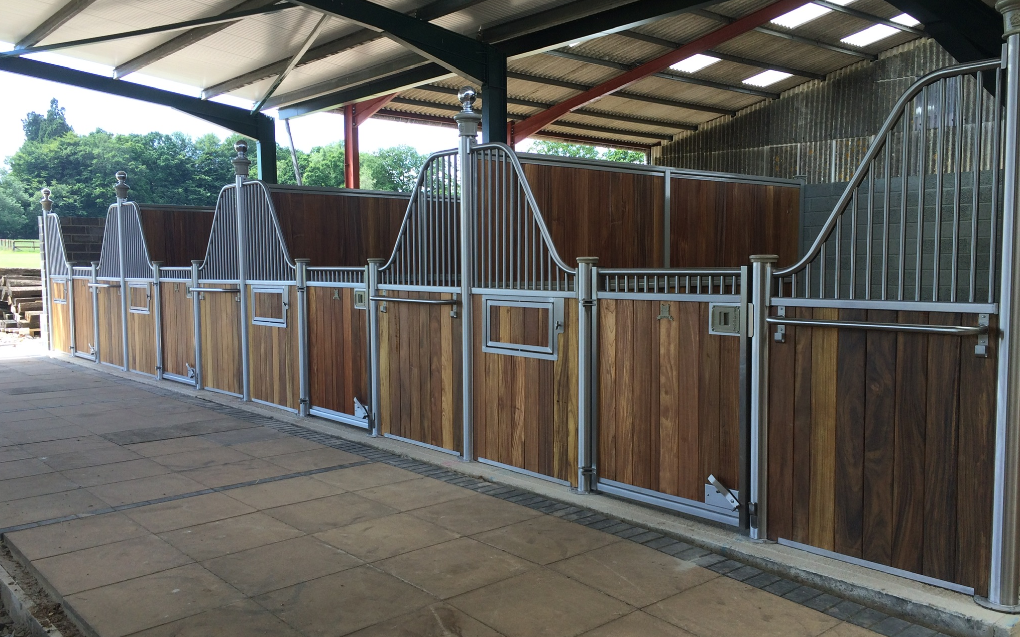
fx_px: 862
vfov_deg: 40.6
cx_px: 508
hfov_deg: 61.2
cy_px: 334
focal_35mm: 31
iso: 32
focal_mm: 4.15
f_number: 2.2
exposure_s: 1/285
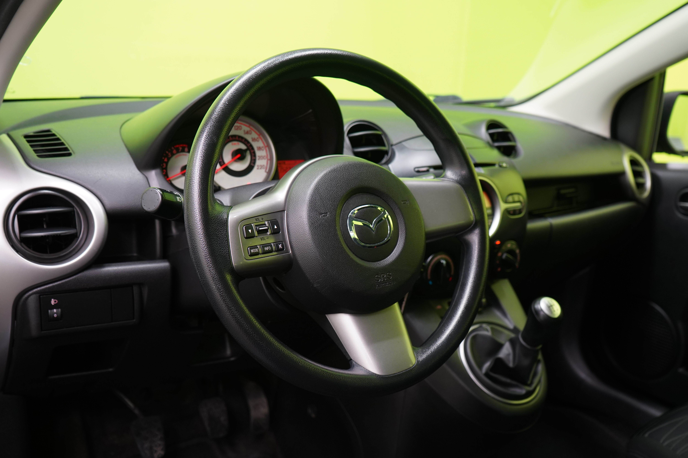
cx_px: 344
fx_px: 650
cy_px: 229
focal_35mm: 34
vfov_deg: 38.9
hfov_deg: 55.8
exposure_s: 1/20
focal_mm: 34
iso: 1250
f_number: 5.6
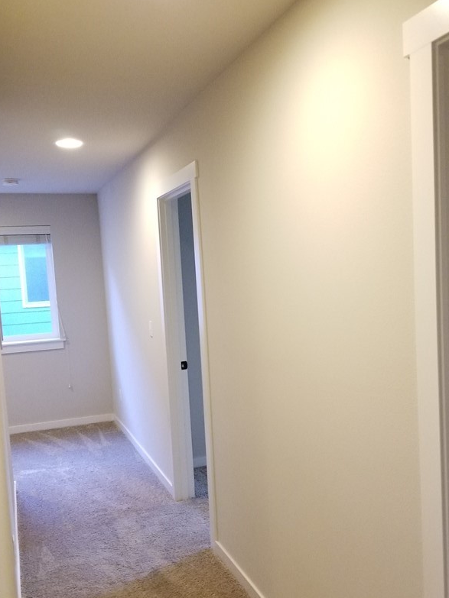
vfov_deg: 53.9
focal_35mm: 34
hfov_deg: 41.8
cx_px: 222
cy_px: 323
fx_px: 588
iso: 400
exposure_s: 1/60
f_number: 1.7
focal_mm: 4.25
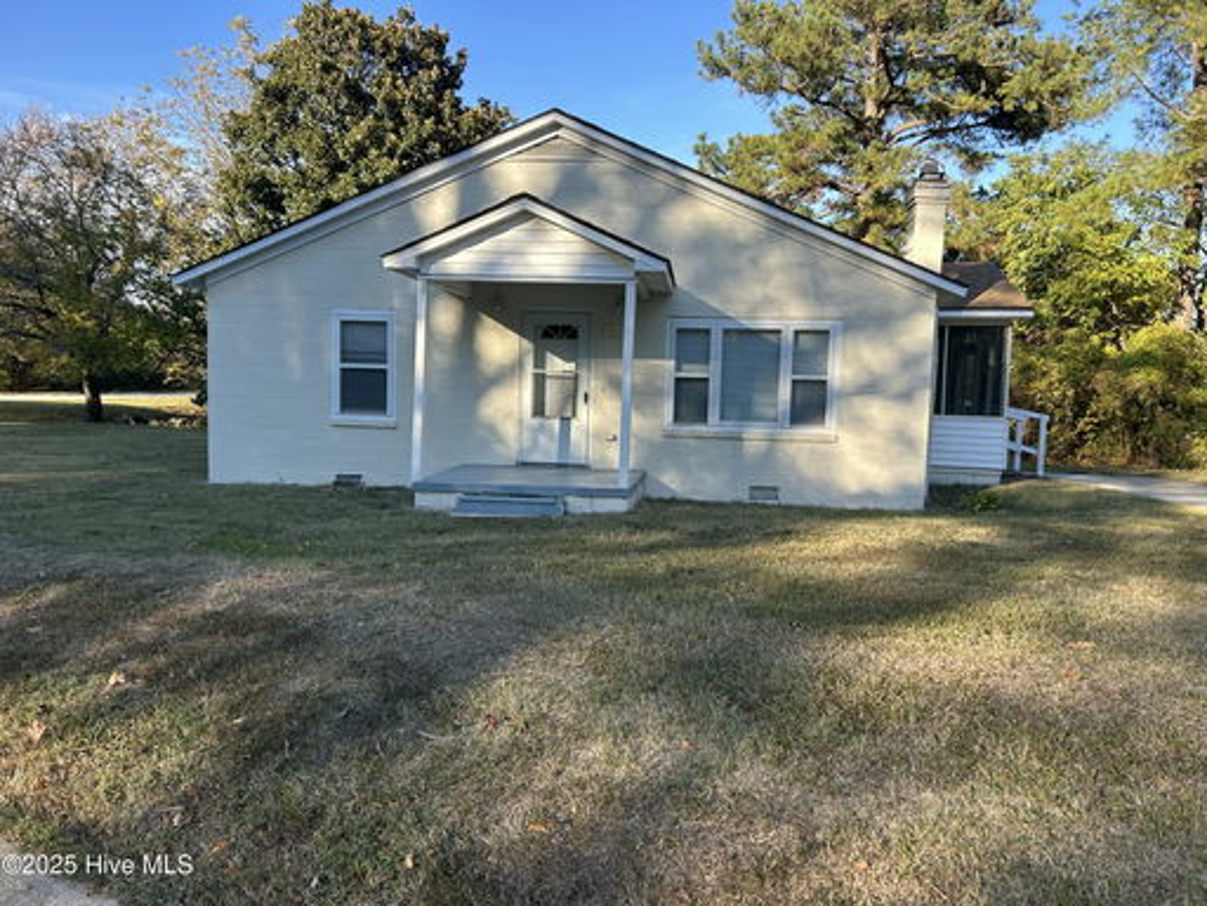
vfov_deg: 53.1
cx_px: 604
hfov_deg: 67.3
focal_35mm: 26
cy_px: 453
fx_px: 907
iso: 50
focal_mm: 5.7
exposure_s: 1/880
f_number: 1.5
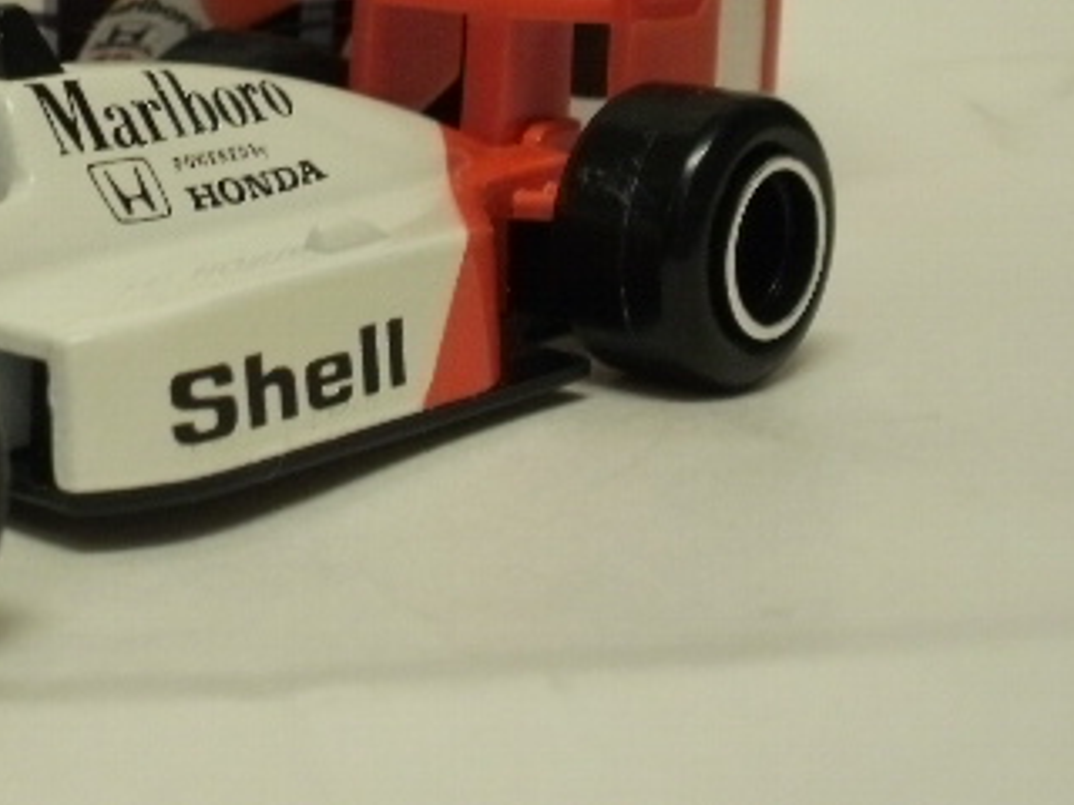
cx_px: 30
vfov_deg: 16.6
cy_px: 104
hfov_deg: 21.6
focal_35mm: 88
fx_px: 2730
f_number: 4
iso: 125
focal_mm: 7.7
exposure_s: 1/13
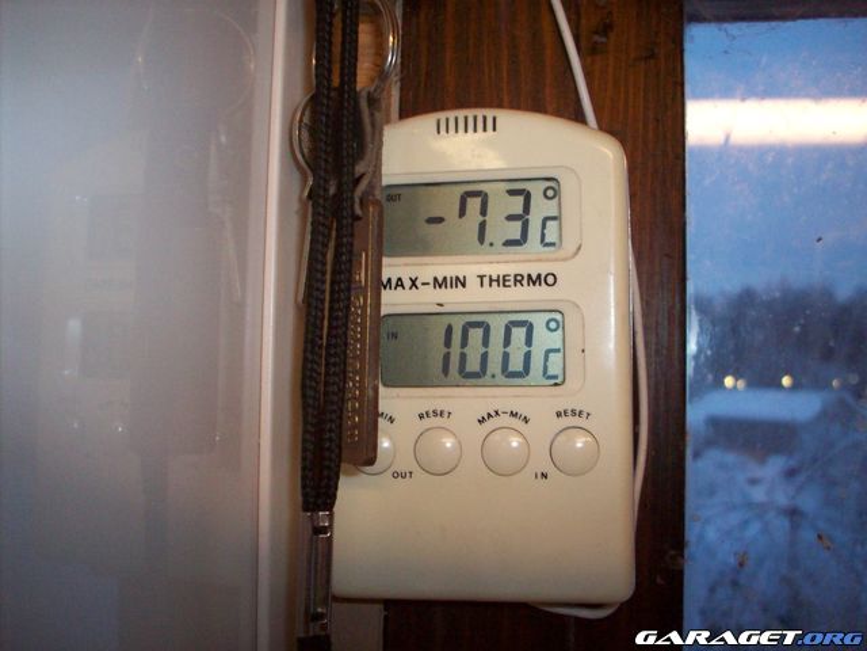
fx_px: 927
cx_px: 434
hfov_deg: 50.1
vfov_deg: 38.7
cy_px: 326
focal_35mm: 37
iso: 160
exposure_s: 1/64
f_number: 2.8
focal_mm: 6.2
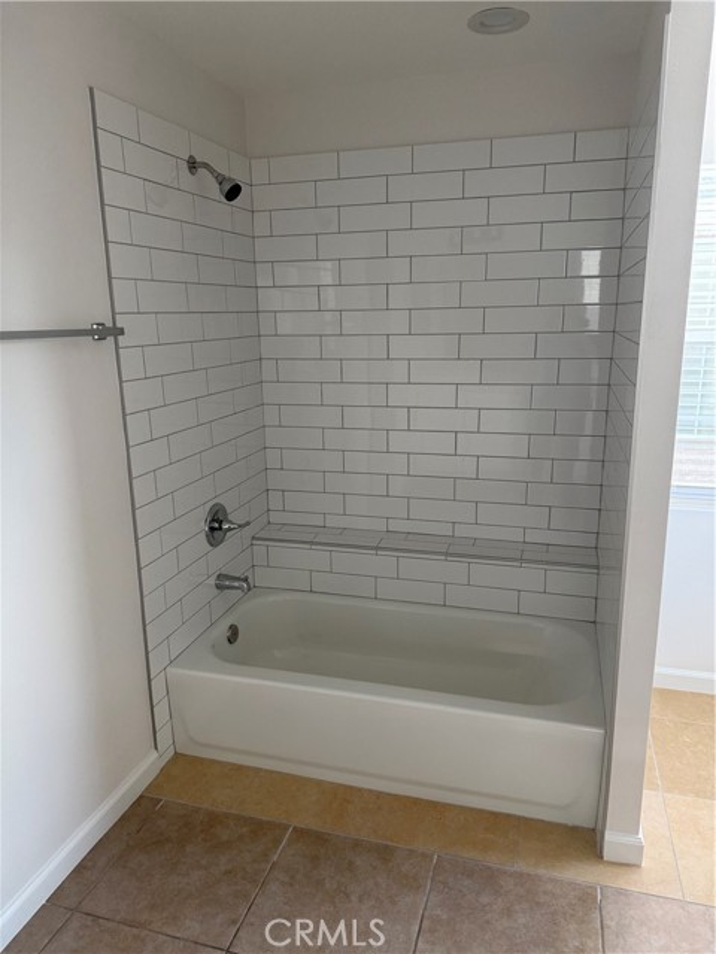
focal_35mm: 24
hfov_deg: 56.8
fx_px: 662
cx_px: 358
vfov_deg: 71.6
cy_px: 477
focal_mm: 6.76
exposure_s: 1/60
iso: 320
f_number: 1.78
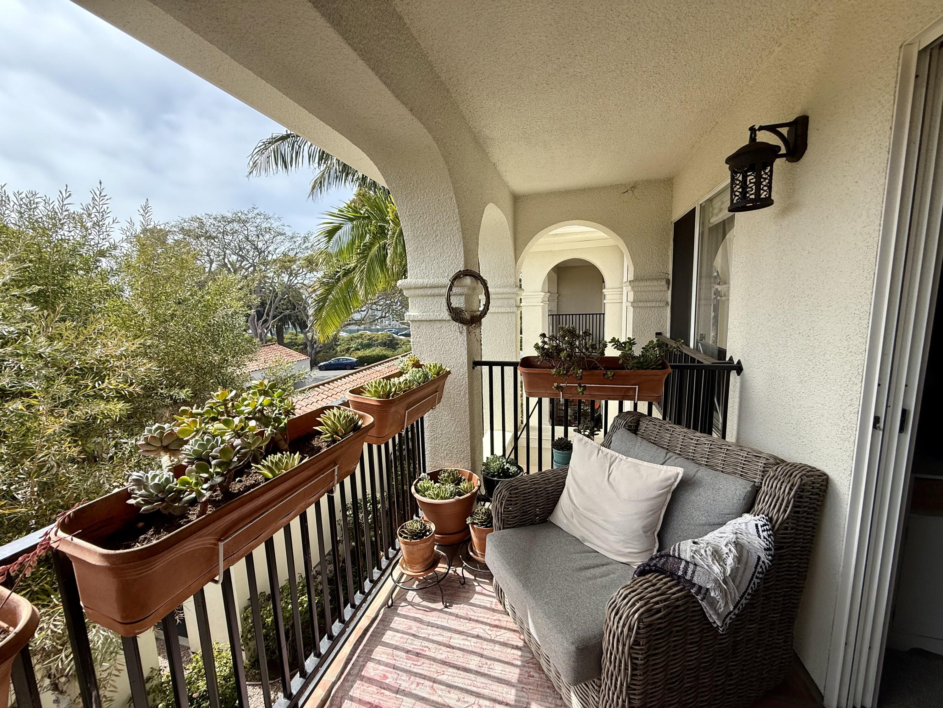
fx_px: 381
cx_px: 472
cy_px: 354
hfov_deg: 102.1
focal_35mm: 14
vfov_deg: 85.7
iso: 64
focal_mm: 2.22
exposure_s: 1/970
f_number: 2.2
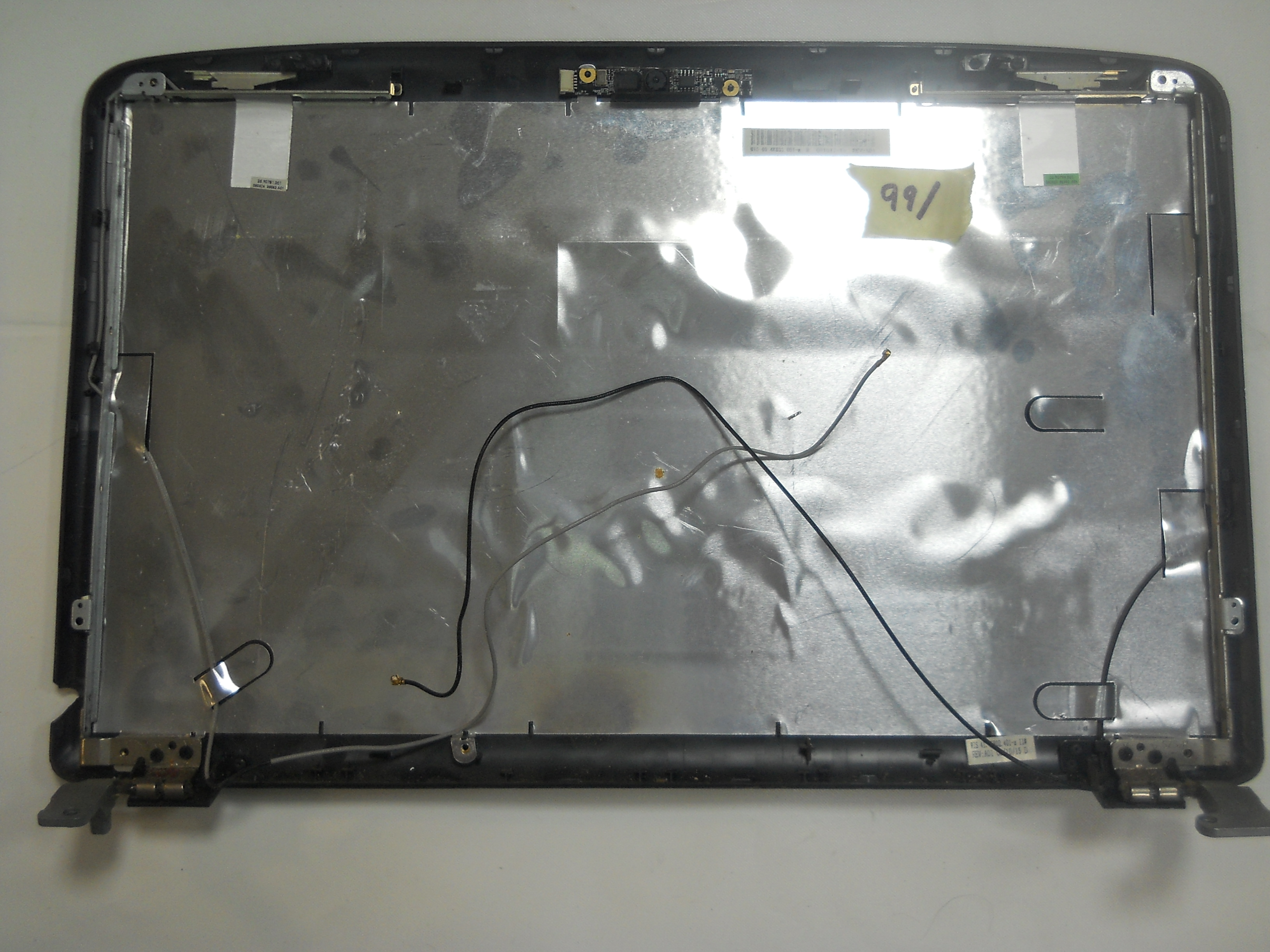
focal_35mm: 41
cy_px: 476
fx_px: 1504
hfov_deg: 45.8
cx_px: 635
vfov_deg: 35.1
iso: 125
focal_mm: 6.72
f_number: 3.1
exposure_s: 1/30
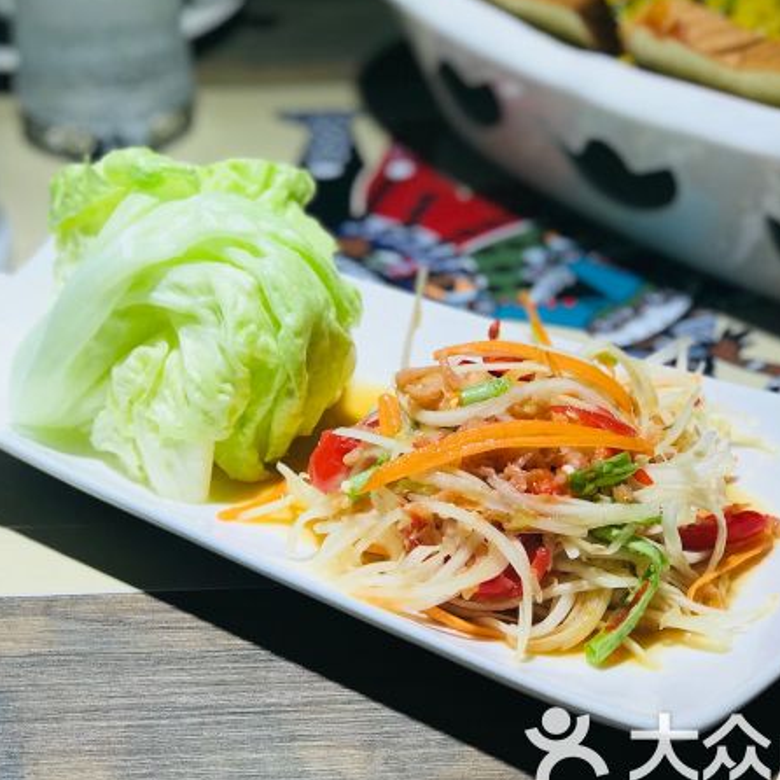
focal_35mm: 79
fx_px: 2014
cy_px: 380
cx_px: 352
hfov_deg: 21.9
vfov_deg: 21.9
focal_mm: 6.6
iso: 32
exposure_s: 1/100
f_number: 2.8
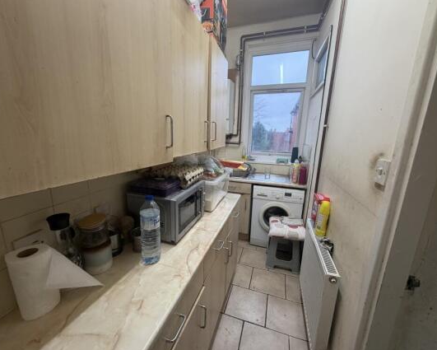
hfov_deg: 96.8
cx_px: 214
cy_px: 177
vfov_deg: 84.1
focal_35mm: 15
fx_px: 194
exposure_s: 1/50
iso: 160
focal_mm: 2.22
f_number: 2.2
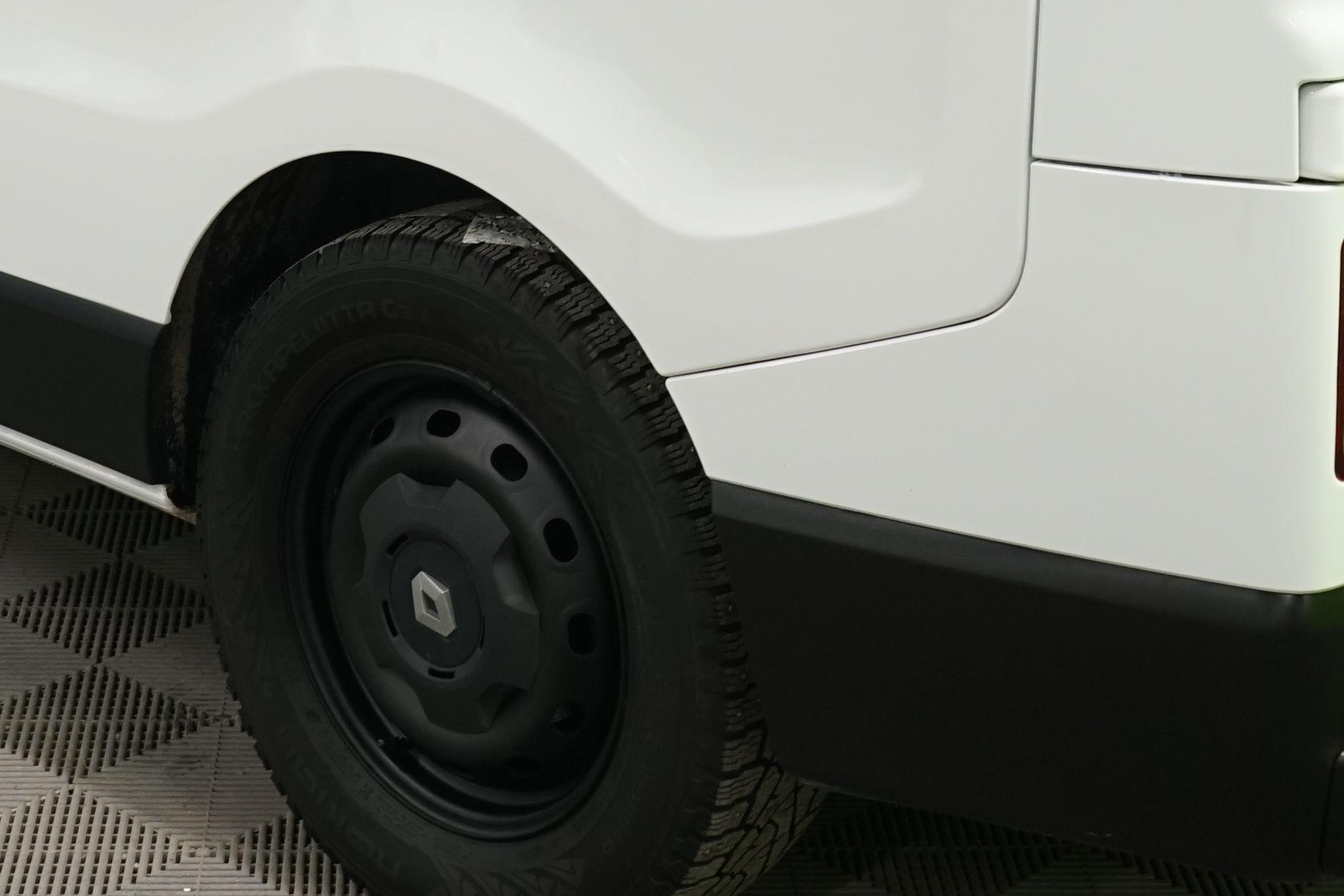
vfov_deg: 14.7
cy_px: -176
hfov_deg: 22.6
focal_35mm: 90
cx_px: 517
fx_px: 3359
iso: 800
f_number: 5.6
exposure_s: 1/30
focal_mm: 30
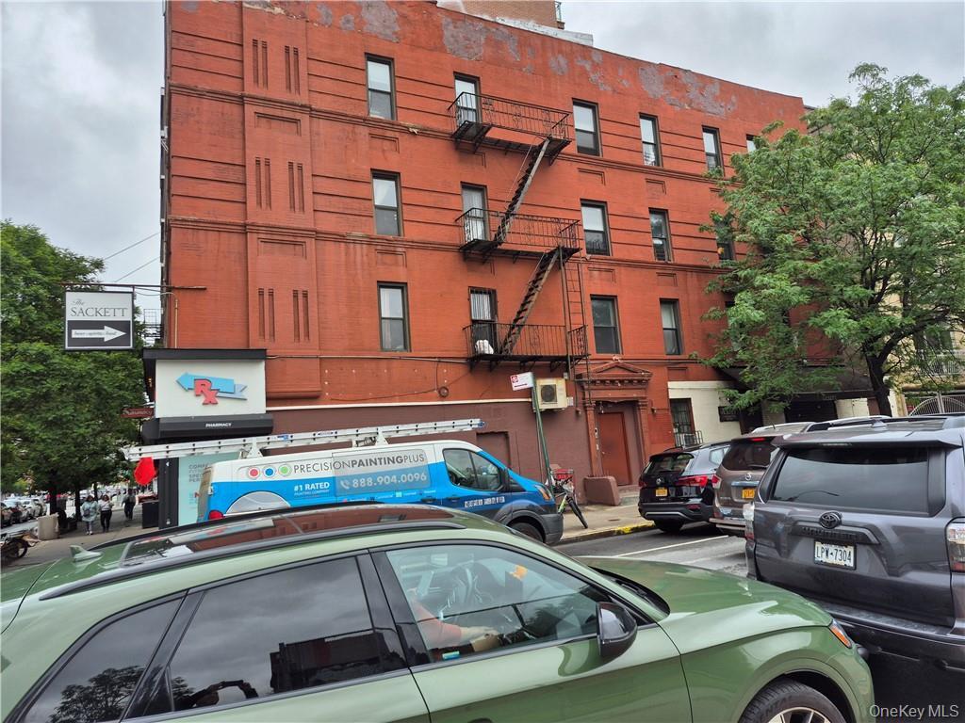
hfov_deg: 73.9
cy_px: 362
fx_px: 641
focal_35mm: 23
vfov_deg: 58.9
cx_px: 482
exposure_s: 1/1480
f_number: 1.8
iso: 25
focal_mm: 5.4
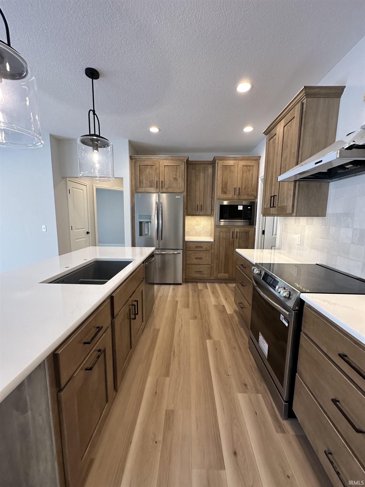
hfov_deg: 85.7
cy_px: 244
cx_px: 182
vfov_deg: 102.1
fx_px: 197
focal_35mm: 14
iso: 200
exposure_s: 1/120
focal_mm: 2.22
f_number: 2.2
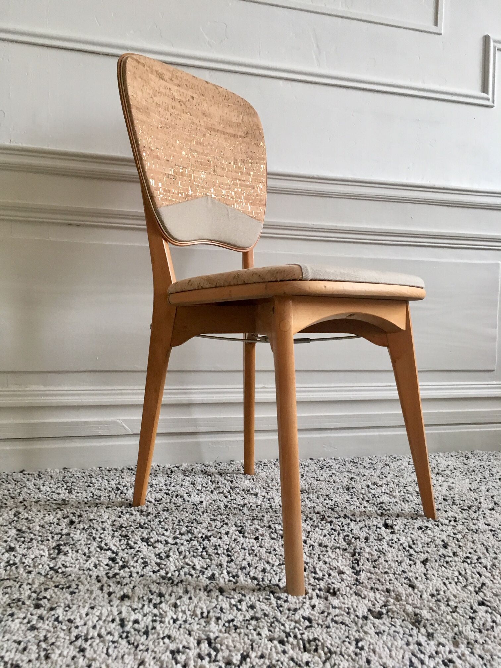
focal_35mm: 29
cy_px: 334
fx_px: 560
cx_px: 250
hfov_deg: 48.2
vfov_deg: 61.7
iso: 125
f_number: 2.2
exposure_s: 1/33
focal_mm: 4.15
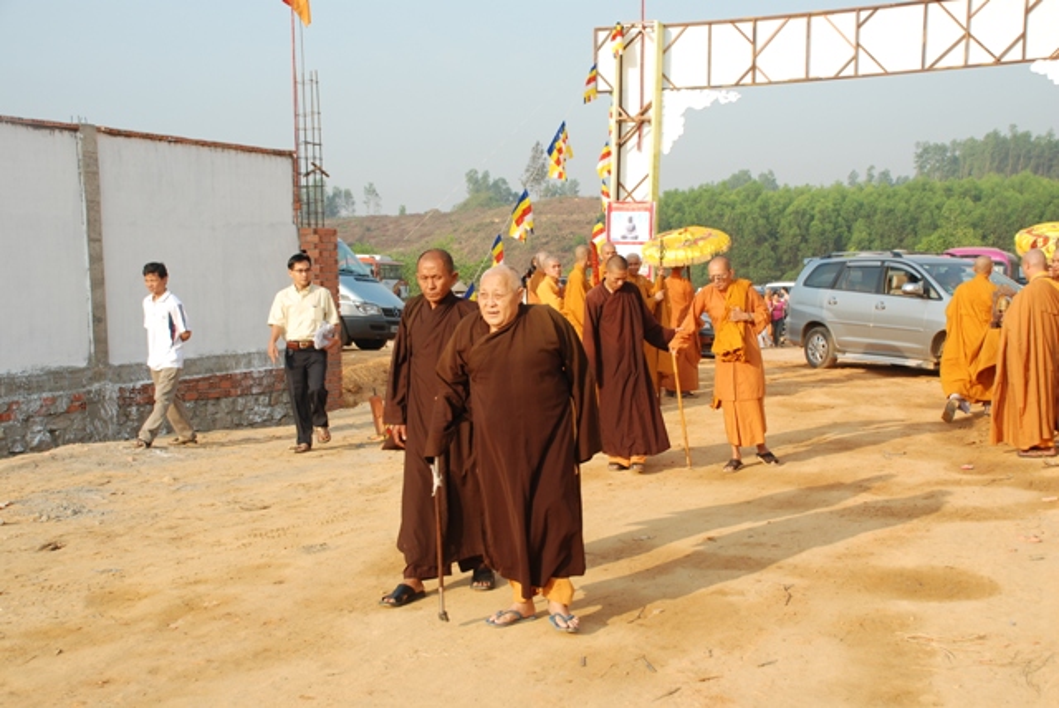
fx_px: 1413
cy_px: 354
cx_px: 530
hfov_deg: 41.1
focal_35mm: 48
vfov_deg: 28.1
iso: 200
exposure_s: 1/200
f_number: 7.1
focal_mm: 32
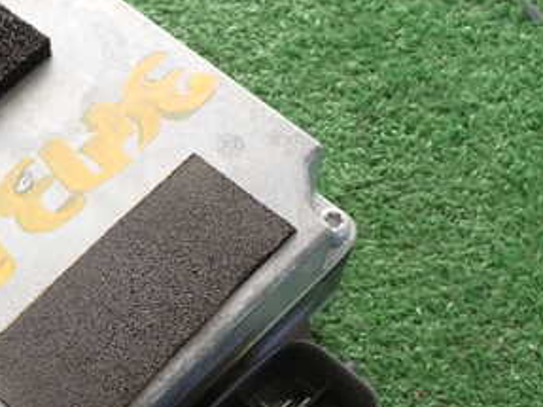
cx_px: 45
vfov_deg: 21.6
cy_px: 331
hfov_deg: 27.8
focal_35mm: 67
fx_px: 1051
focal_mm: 5.79
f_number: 3.2
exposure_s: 1/160
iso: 100
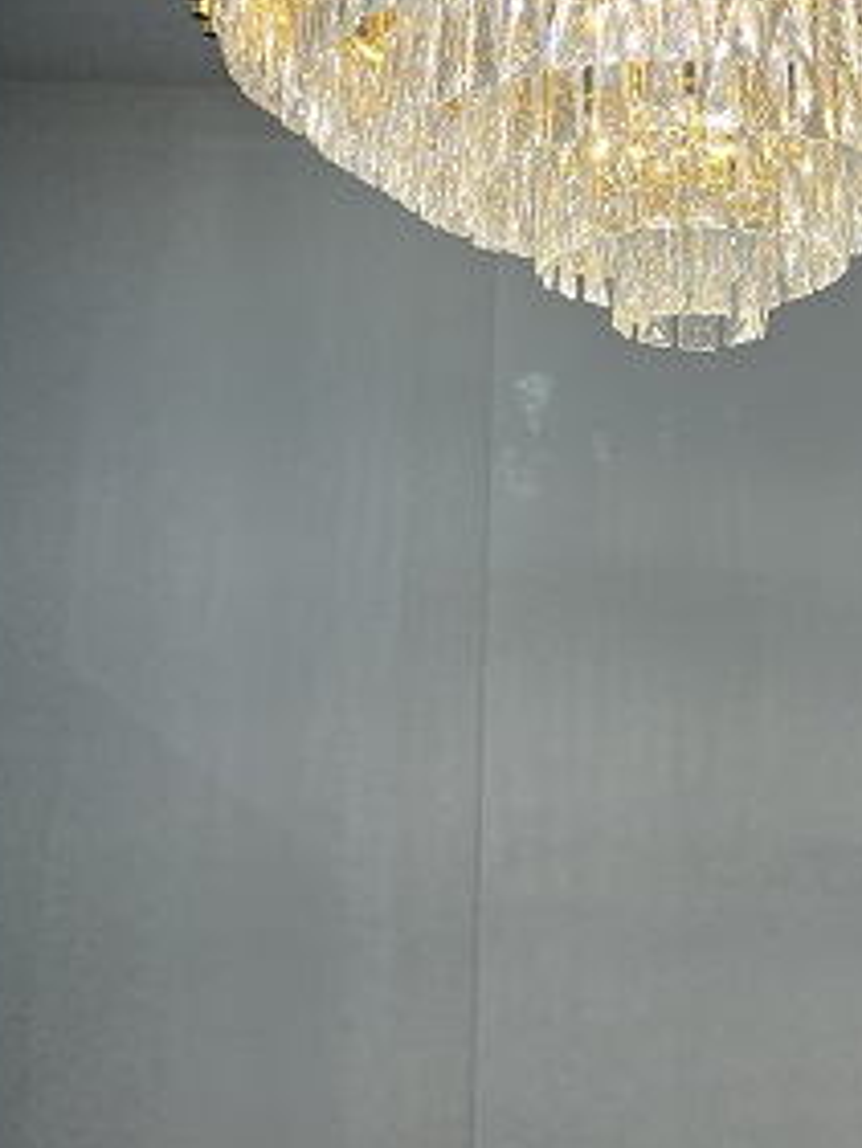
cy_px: 104
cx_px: 670
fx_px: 1858
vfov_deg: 32.5
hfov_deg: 25.7
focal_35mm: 56
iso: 50
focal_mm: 5.7
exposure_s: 1/120
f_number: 1.5
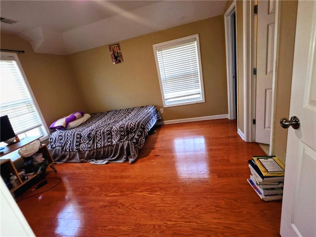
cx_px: 158
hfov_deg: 106.2
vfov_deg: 89.9
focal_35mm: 13
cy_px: 118
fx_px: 119
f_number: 1.9
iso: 160
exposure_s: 1/60
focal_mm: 2.2
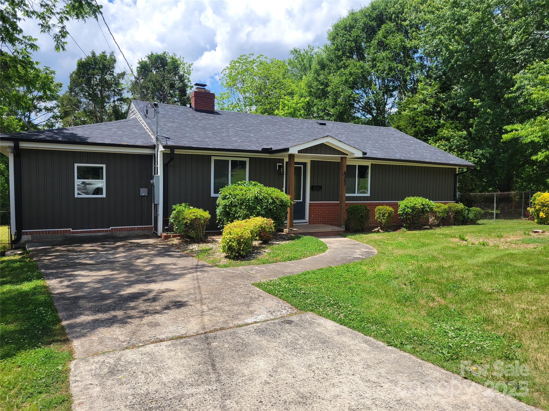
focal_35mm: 26
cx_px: 274
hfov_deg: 67.3
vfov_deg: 53.1
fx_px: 412
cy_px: 206
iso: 40
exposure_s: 1/2283
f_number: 1.8
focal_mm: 5.4
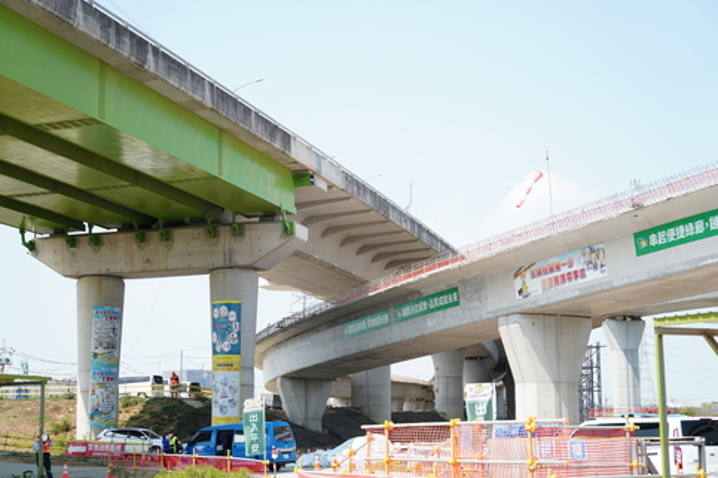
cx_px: 358
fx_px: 1207
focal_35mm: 61
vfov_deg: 22.4
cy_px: 243
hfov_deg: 33.1
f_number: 2.8
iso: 100
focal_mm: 39
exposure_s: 1/1000
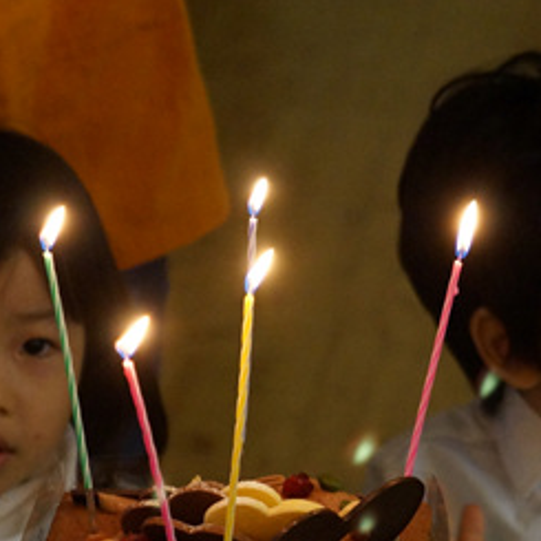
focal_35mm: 183
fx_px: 3238
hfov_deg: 9.6
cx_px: 294
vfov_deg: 9.5
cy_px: 339
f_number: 5.6
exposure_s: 1/80
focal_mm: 55
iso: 3200
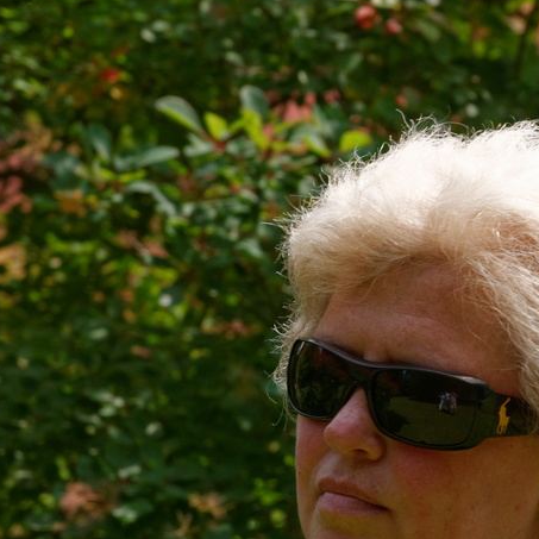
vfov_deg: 5.1
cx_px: 399
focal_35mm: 345
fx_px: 6084
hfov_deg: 5.1
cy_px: 370
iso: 200
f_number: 8
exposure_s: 1/200
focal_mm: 85
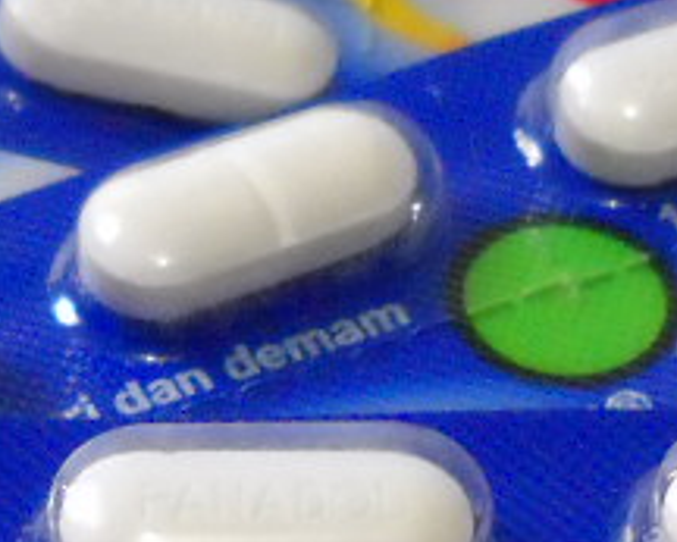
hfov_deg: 10.2
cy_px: 674
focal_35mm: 190
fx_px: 3809
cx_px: 342
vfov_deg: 8.1
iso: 800
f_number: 3.1
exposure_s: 1/23
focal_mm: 6.72
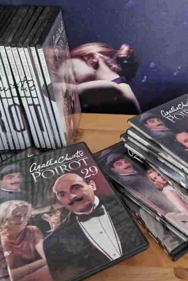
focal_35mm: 43
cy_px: 106
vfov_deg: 45.1
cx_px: 139
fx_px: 337
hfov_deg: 30.7
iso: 1250
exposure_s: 1/25
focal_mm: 5.4
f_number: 1.8
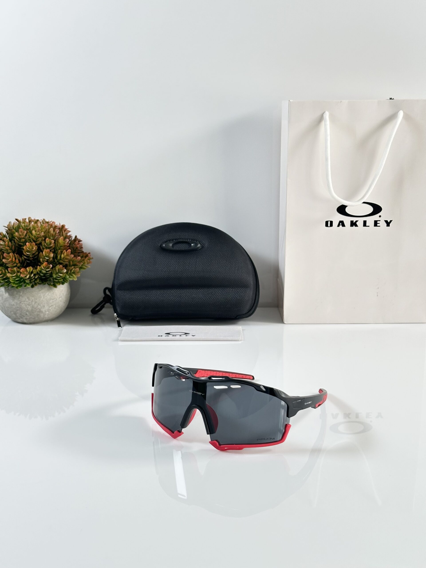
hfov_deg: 30.3
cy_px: 284
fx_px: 788
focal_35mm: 48
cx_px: 213
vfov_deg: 39.7
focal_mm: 6.86
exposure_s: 1/100
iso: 64
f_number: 1.78
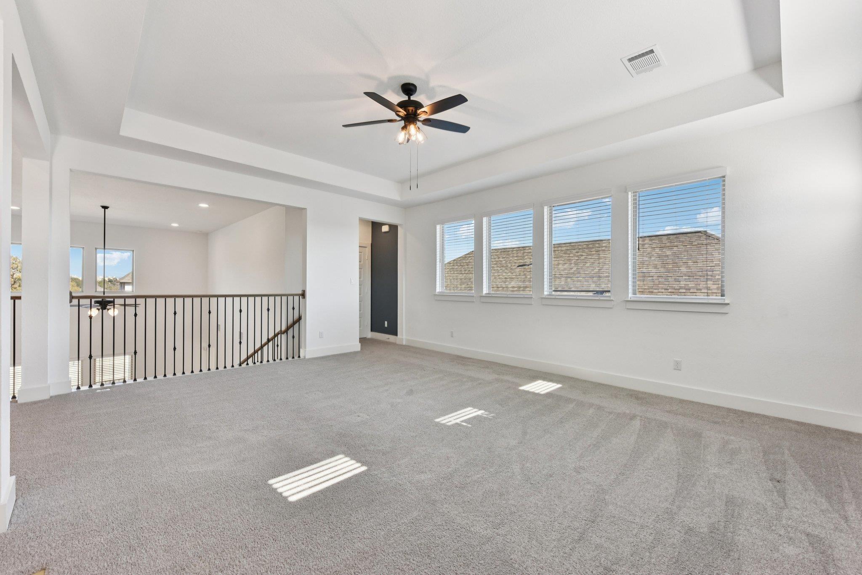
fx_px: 335
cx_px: 431
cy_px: 288
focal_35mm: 14
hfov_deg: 104.3
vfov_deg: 81.2
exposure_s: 1/160
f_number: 8
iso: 800
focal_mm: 14
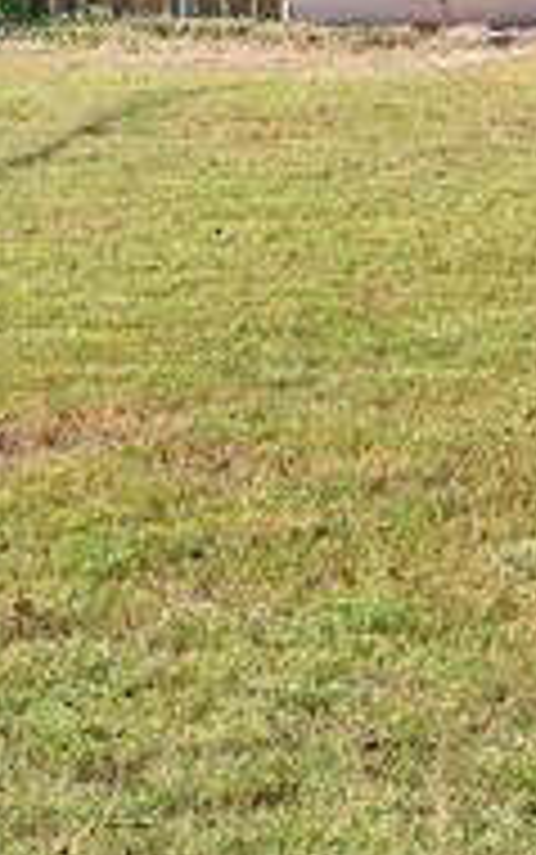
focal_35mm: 165
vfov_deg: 12.5
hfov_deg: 7.3
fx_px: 3851
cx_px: 1419
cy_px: -38
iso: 100
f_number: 8
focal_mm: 30
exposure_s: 1/250
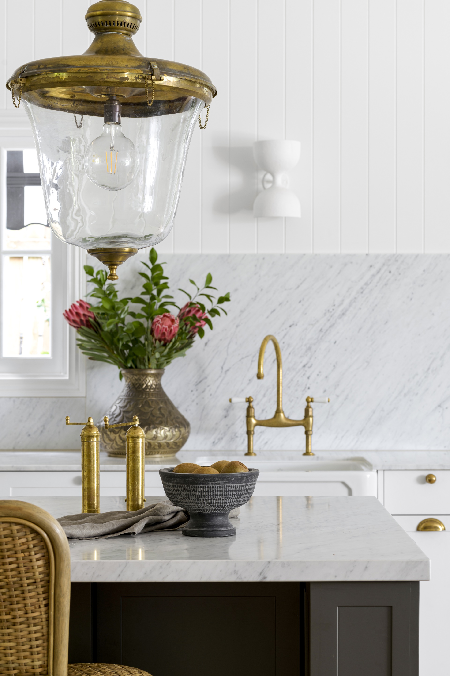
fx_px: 1594
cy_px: 338
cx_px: 225
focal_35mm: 85
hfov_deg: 16.1
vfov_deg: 23.9
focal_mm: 85
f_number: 8
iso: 100
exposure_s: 1/2
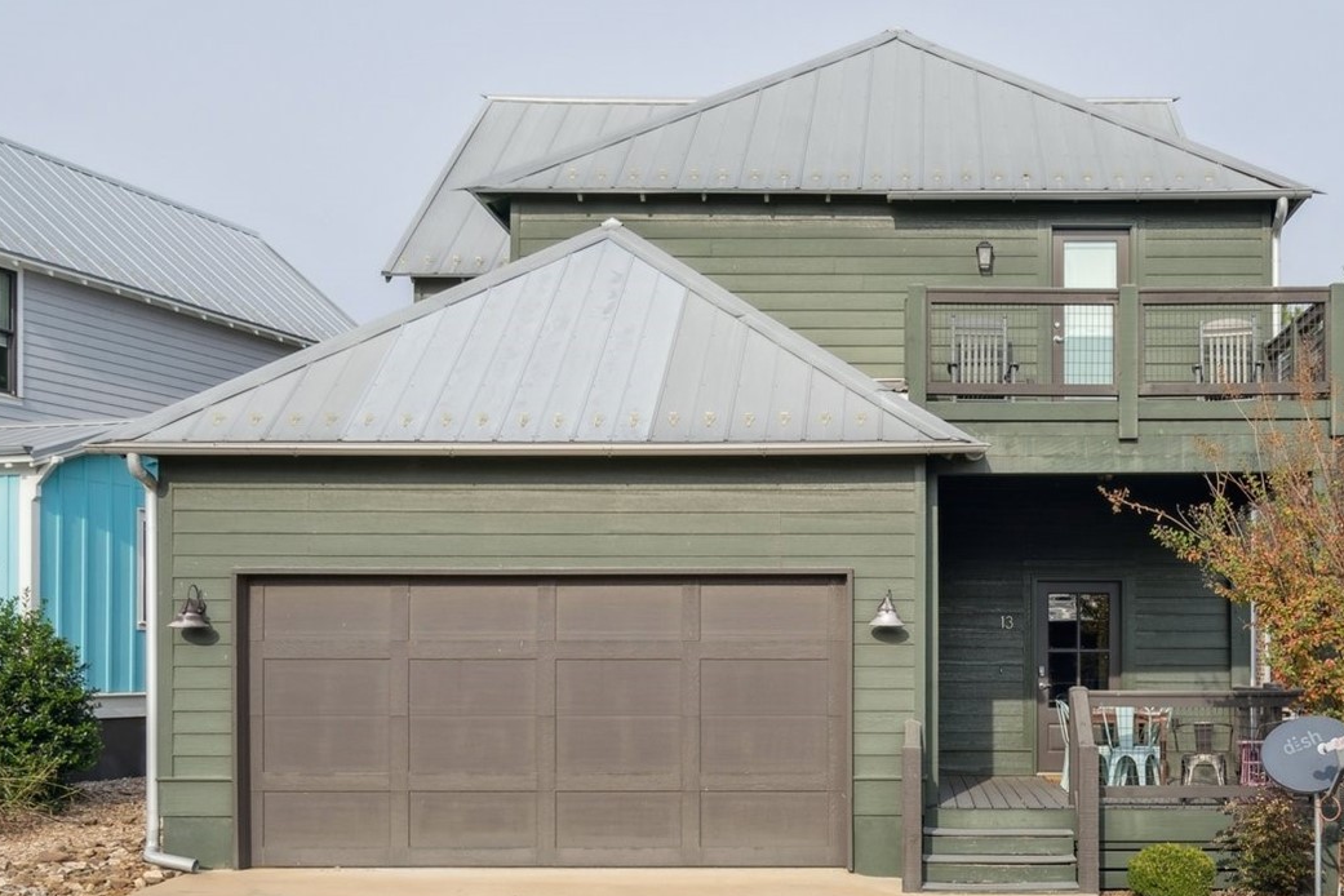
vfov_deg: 30.5
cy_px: 709
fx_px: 1605
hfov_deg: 44.6
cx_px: 928
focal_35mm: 43
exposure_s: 1/800
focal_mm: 22
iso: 200
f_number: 7.1
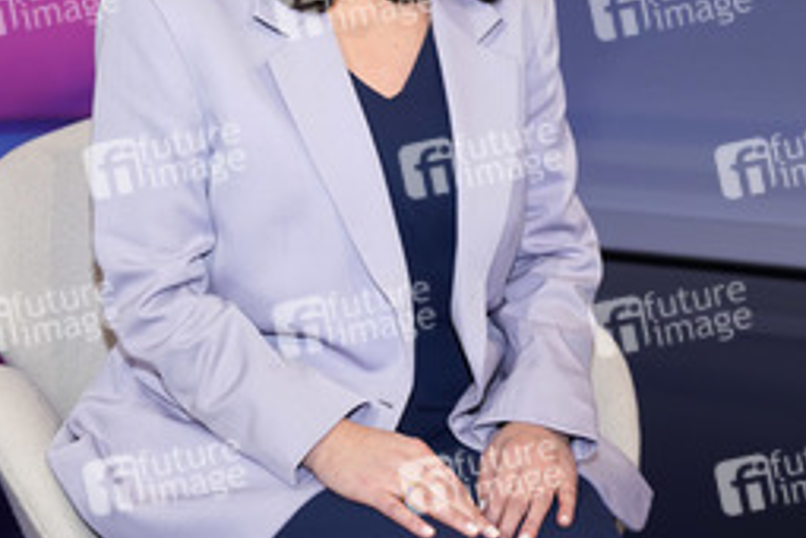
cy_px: 82
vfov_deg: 17.7
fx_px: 1701
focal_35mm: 76
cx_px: 397
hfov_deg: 26.7
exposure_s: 1/125
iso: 1600
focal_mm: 43
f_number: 5
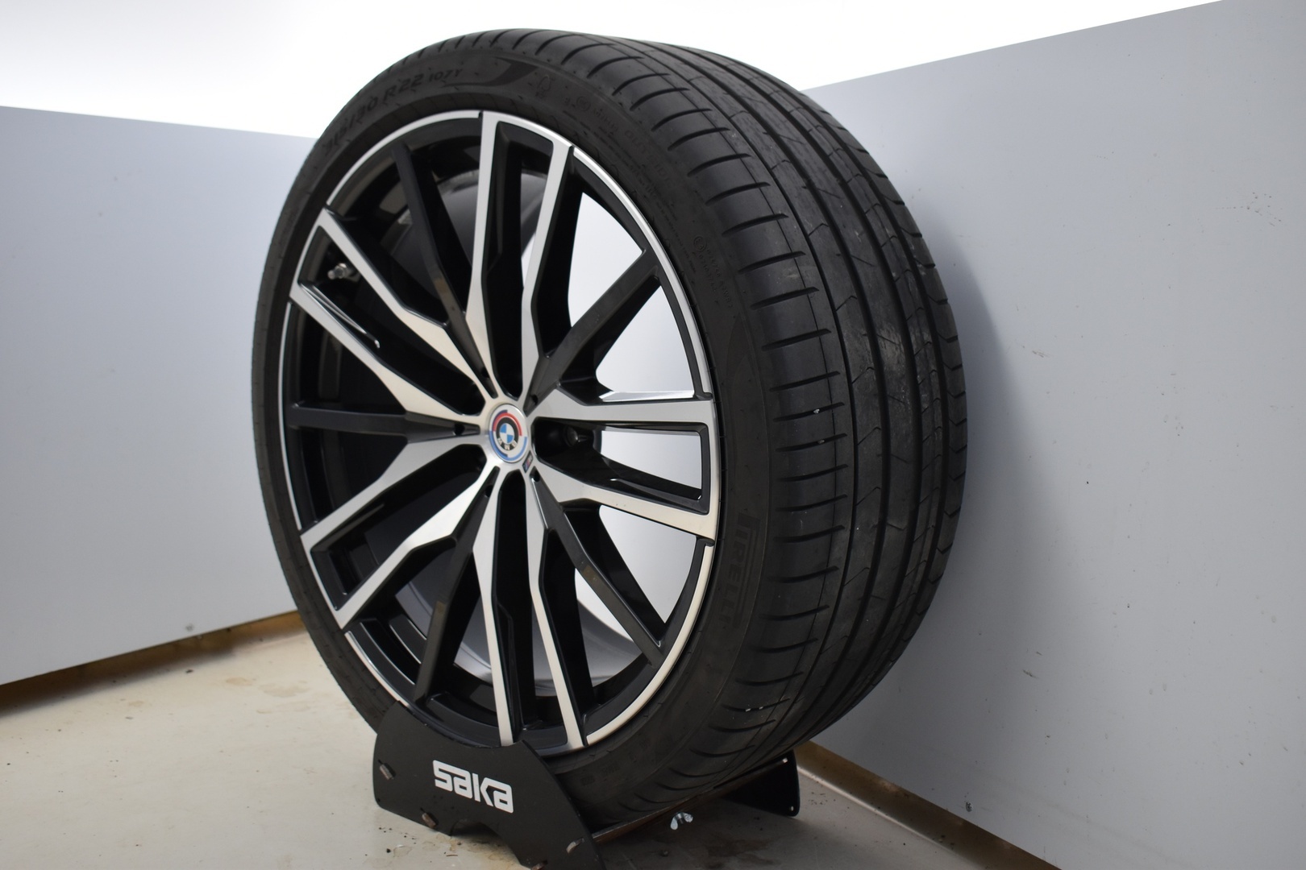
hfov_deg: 47.9
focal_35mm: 40
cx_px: 653
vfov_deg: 33.0
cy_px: 435
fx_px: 1469
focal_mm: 27
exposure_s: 1/60
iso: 800
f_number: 4
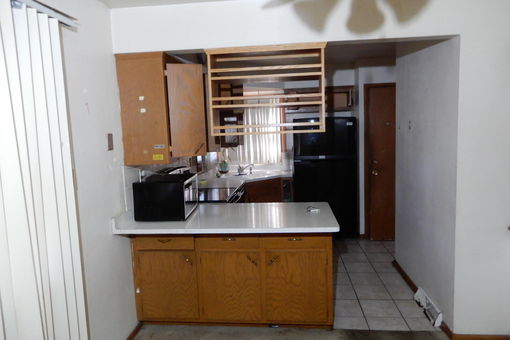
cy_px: 171
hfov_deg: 71.5
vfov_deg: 51.3
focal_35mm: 25
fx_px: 354
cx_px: 255
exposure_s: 1/20
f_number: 3.4
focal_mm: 4.3
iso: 400
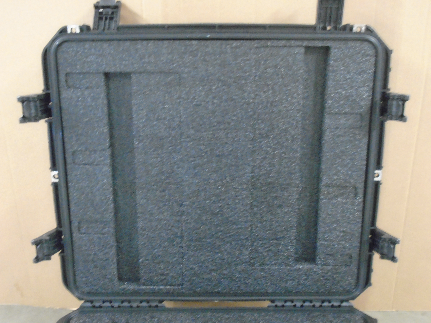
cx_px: 216
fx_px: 448
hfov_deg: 51.4
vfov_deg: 39.7
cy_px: 162
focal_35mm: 36
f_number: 3.8
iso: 1000
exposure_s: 1/4
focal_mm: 6.4
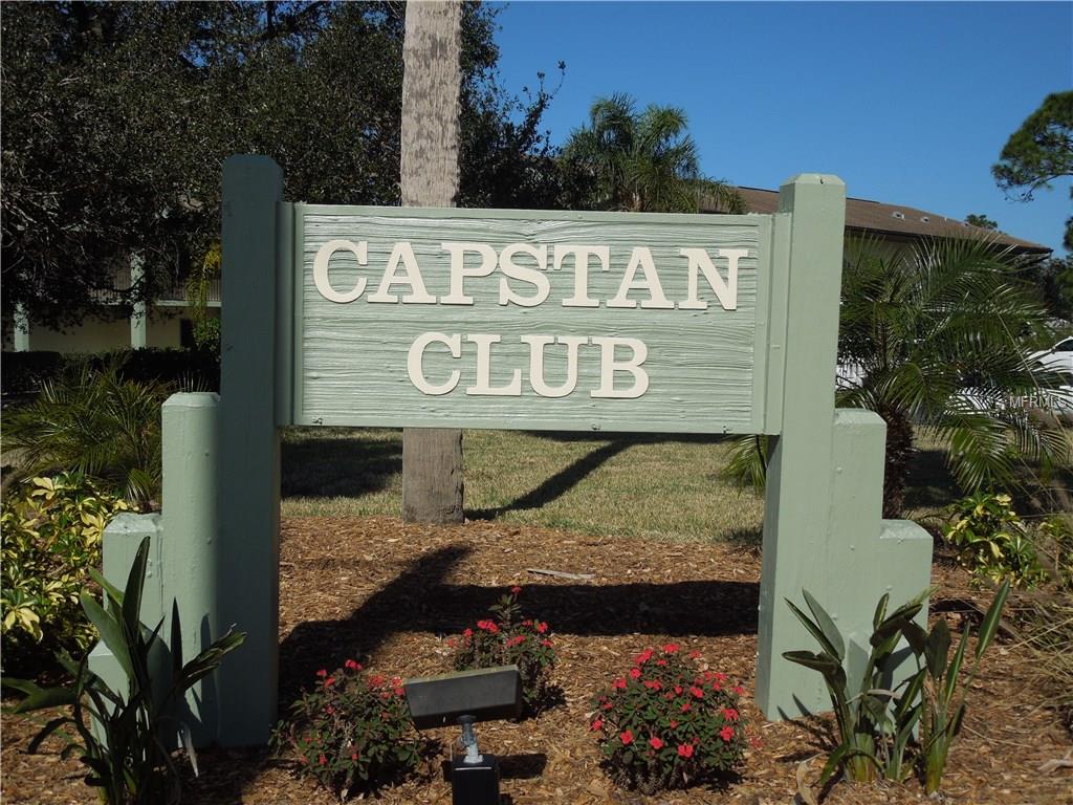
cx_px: 536
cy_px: 402
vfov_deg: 36.8
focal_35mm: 39
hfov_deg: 47.9
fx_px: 1209
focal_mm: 7
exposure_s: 1/640
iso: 100
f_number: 7.6
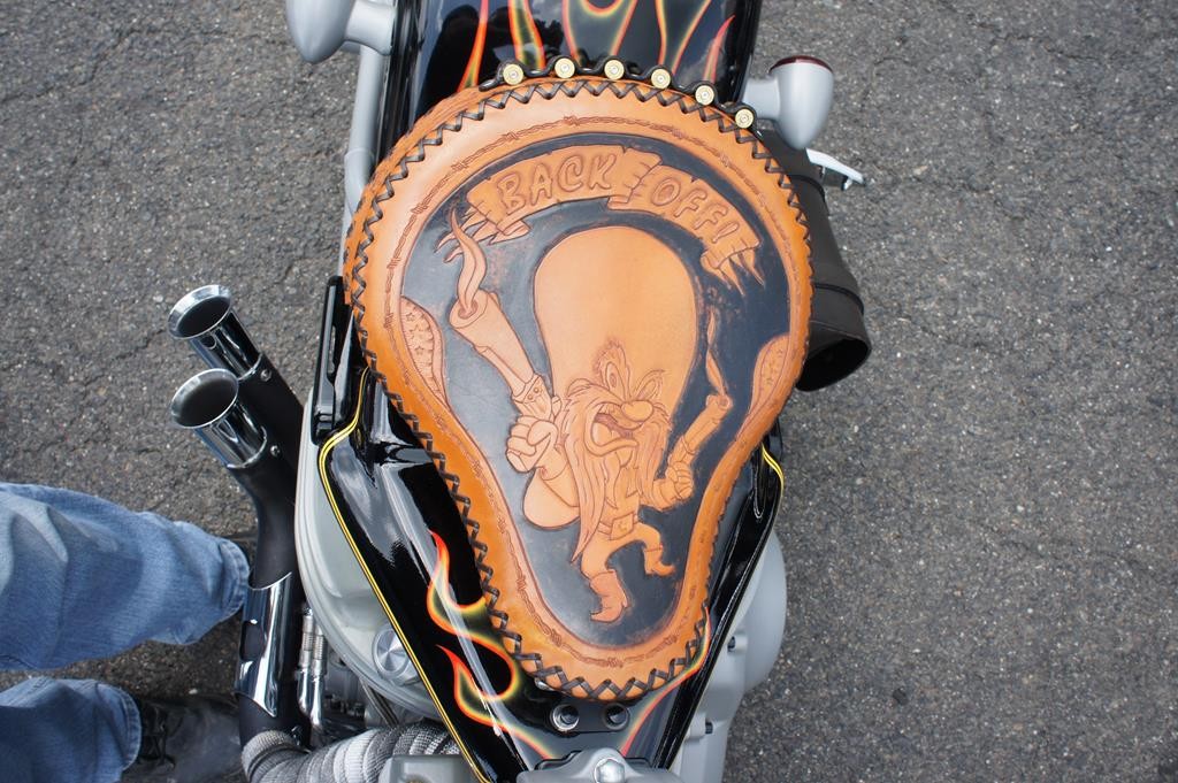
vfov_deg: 47.9
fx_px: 883
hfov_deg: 67.4
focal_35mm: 27
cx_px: 589
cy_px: 392
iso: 200
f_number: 7.1
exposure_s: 1/160
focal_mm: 18
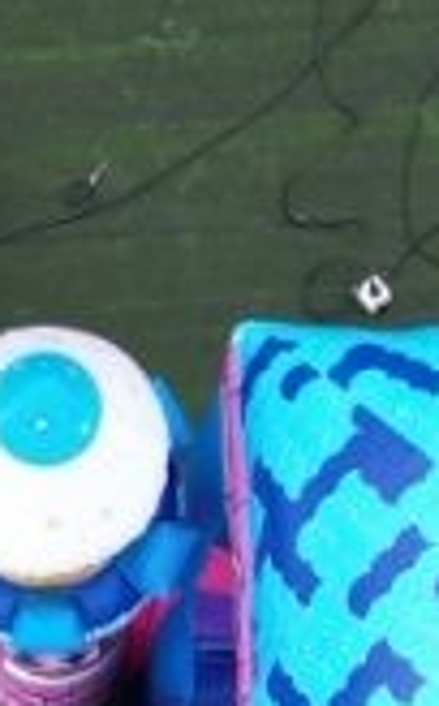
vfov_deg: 12.3
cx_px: 116
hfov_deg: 8.2
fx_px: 3054
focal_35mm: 159
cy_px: 1197
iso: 100
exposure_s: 1/800
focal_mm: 6.72
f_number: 1.7
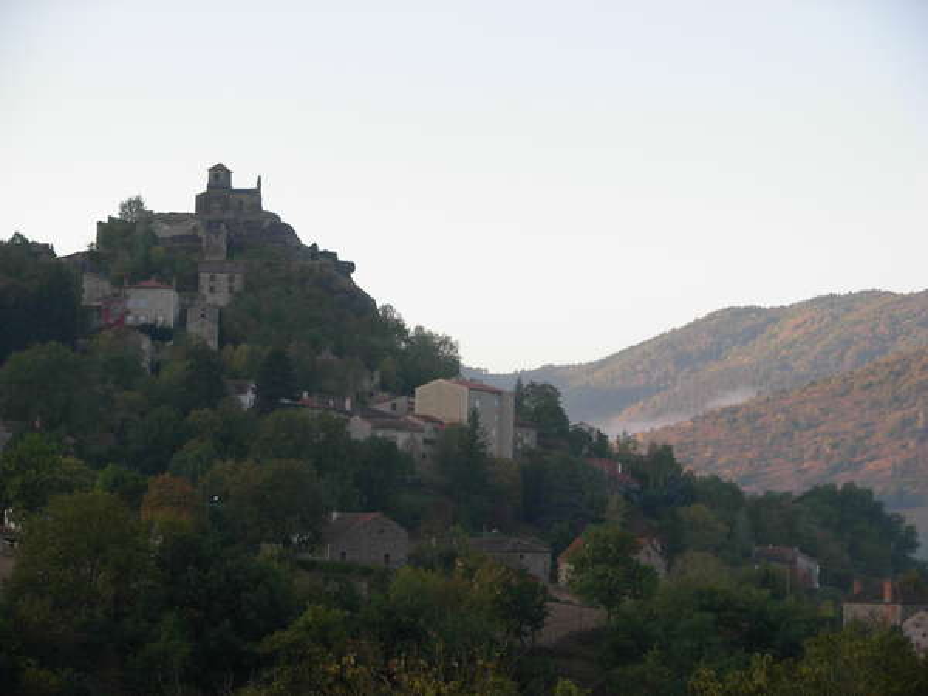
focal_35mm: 104
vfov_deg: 14.2
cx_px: 464
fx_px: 2788
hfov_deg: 18.9
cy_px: 348
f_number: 4
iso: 79
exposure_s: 1/80.6
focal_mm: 17.2
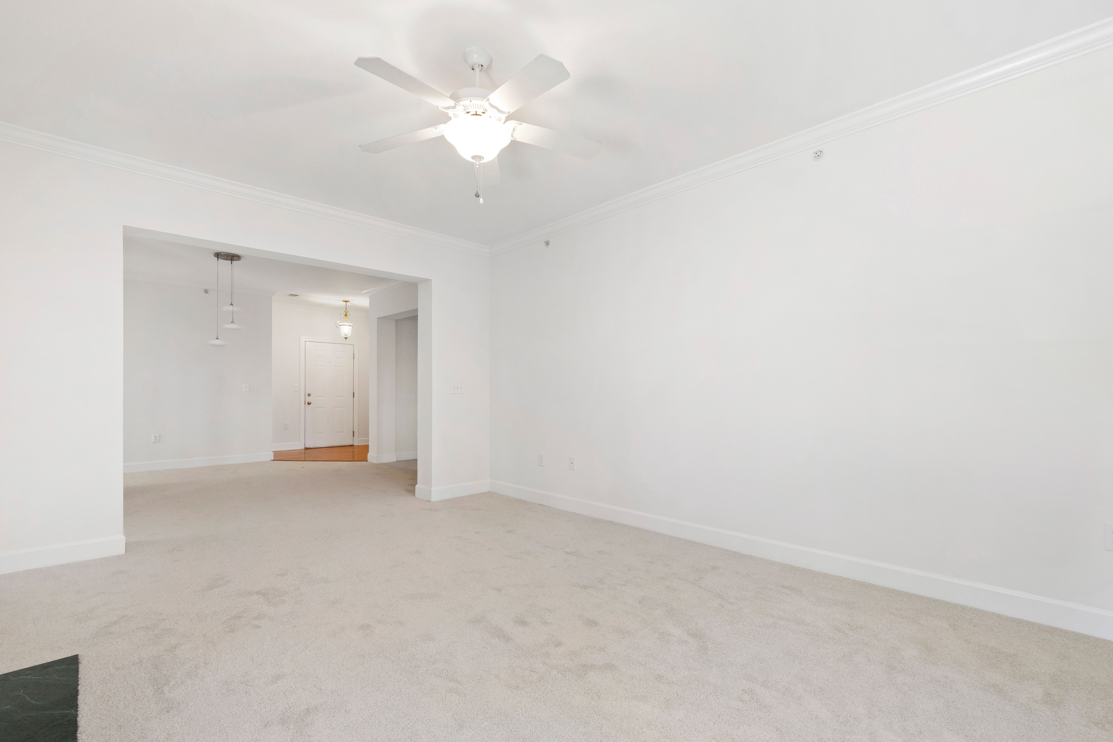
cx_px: 556
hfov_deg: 100.4
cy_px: 371
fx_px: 464
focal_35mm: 15
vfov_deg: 77.3
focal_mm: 10
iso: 100
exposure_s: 1/3
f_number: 8
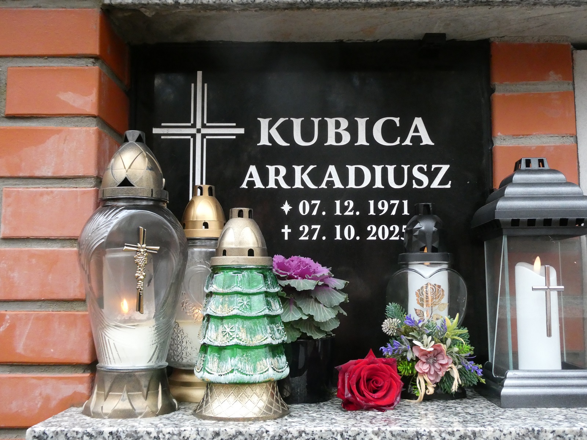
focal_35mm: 40
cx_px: 294
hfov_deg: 46.8
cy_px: 220
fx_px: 678
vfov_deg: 36.0
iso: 640
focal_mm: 7.2
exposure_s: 1/80
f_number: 3.8
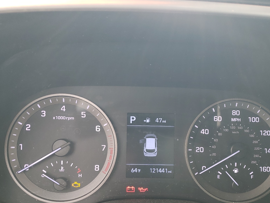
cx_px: 146
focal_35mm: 34
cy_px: 122
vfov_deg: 41.6
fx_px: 265
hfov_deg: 53.9
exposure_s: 1/60.2
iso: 54
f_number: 1.5
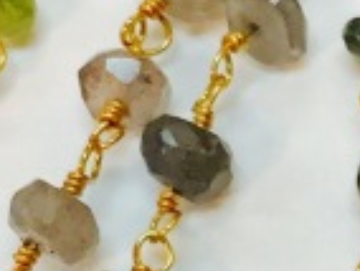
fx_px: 2177
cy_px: 567
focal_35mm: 209
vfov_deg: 6.9
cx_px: 588
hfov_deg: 9.1
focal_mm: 4.15
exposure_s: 1/40
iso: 32
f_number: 2.2
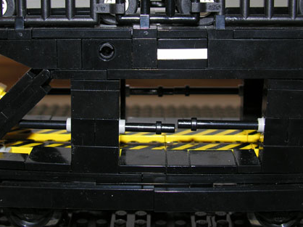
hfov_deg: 29.0
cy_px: 94
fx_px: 586
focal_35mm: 67
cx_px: 144
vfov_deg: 21.9
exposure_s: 1/60.1
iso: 50
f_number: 2.8
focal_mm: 8.9
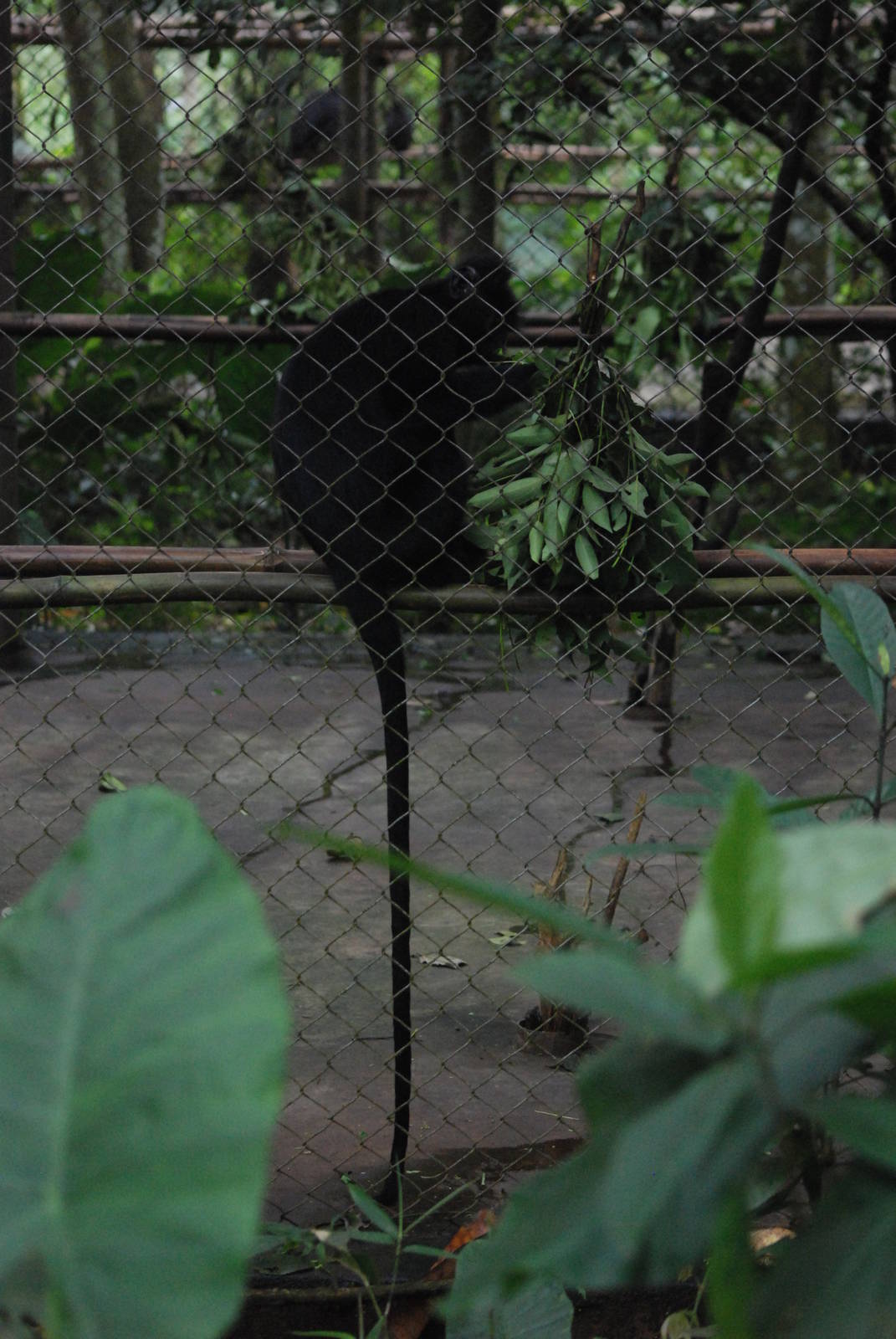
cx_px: 448
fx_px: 4355
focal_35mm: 117
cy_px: 670
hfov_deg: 11.7
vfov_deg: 17.5
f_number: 4
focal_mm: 78
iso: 1600
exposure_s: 1/160
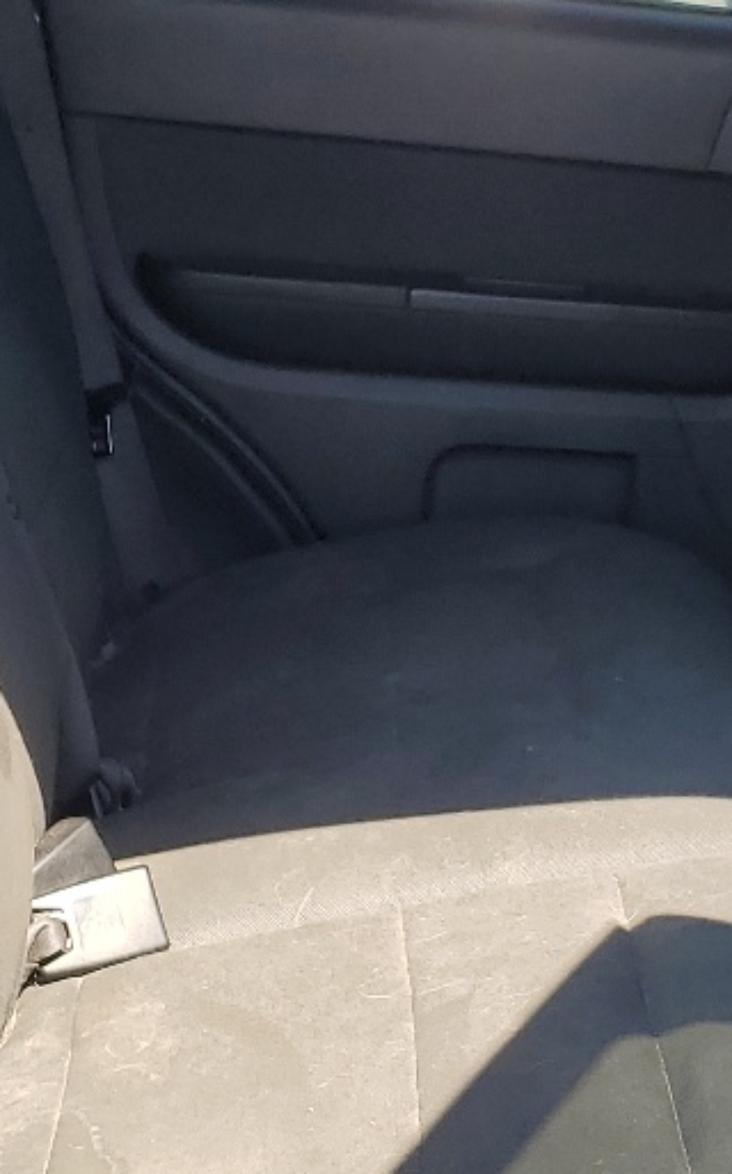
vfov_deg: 24.1
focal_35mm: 86
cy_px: 524
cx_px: 581
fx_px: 2749
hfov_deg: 15.1
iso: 50
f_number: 1.5
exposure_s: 1/625
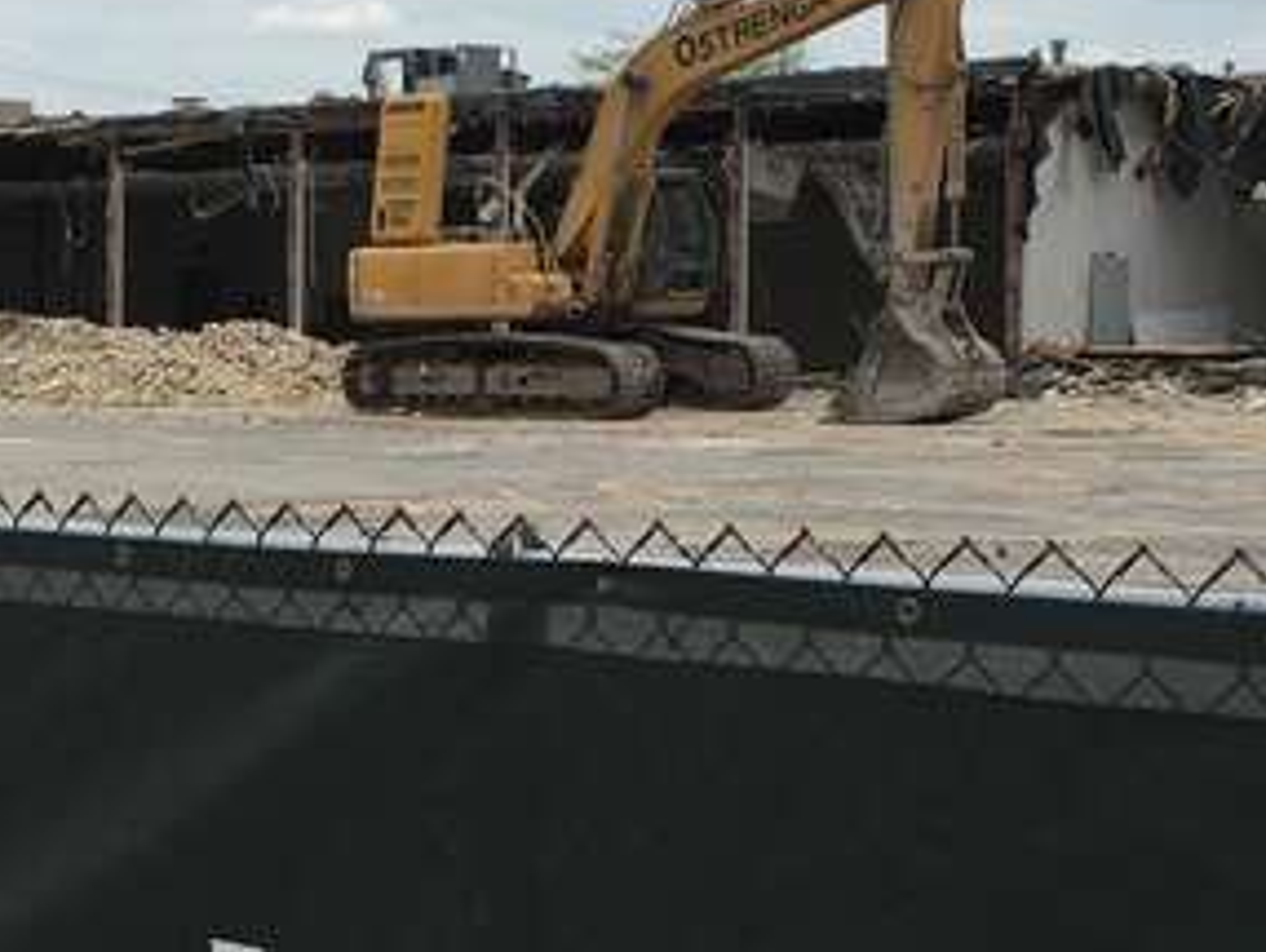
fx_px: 2965
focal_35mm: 81
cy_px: 412
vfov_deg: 18.2
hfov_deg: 23.9
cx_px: 385
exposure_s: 1/1538
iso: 25
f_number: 2.2
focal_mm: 4.15
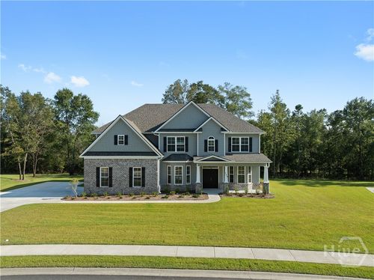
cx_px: 187
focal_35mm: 24
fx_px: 259
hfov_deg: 71.6
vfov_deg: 56.7
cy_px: 140
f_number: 2.8
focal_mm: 12.29
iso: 100
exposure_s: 1/1600
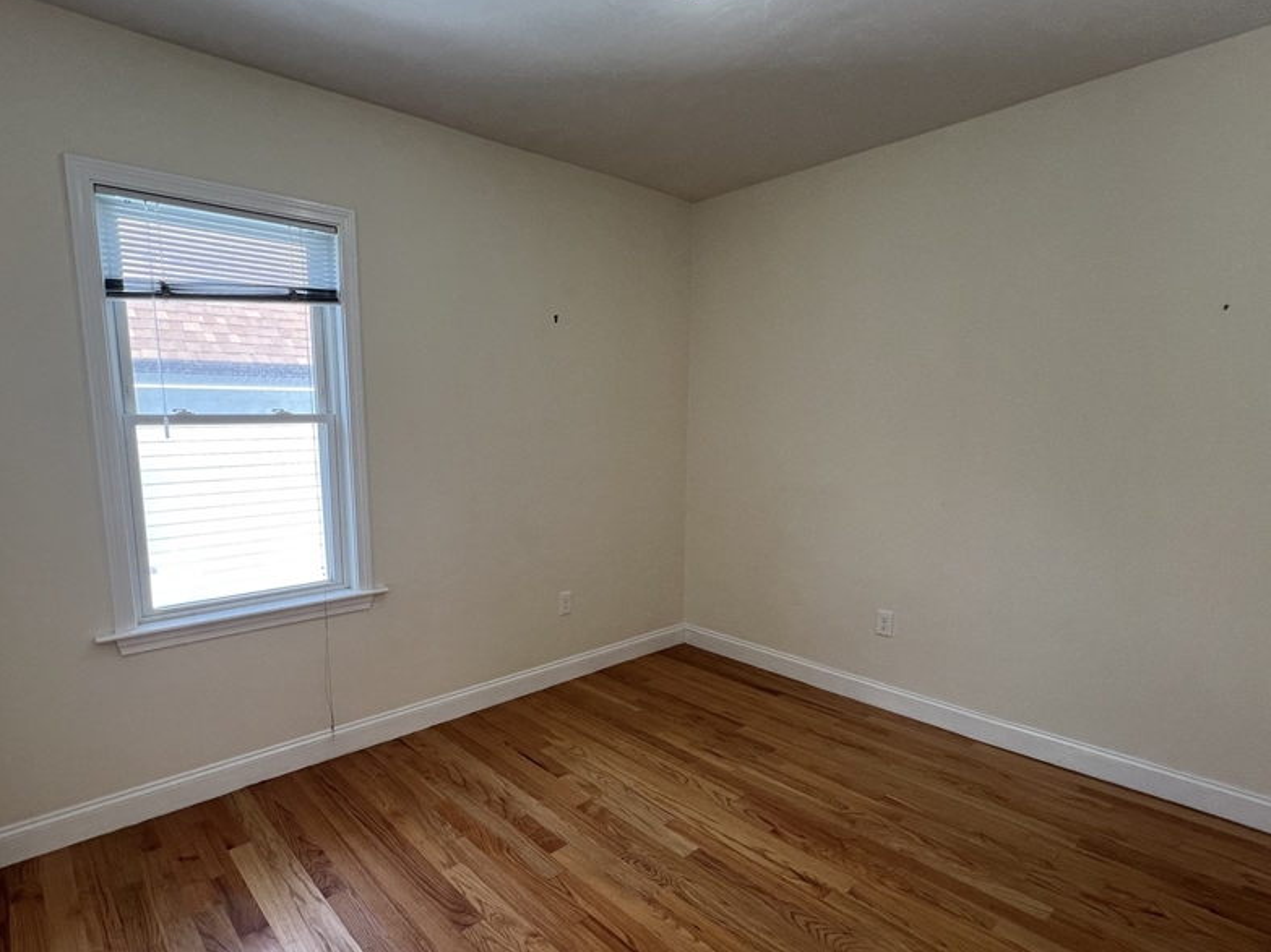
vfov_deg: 74.5
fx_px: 624
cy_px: 524
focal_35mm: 17
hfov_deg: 90.4
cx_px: 544
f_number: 1.8
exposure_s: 1/120
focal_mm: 1.57
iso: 64
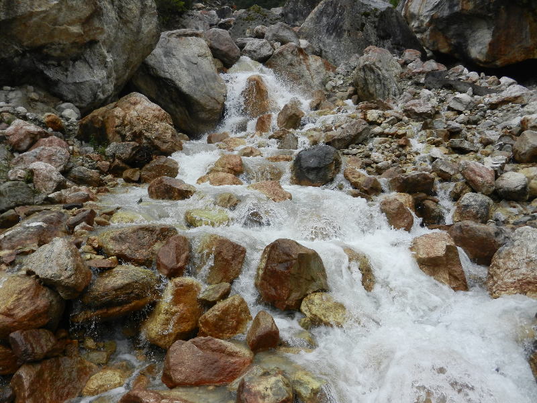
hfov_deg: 61.7
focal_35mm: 29
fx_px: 450
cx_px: 268
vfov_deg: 48.2
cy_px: 202
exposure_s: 1/1000
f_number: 3.6
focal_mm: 5.1
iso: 160
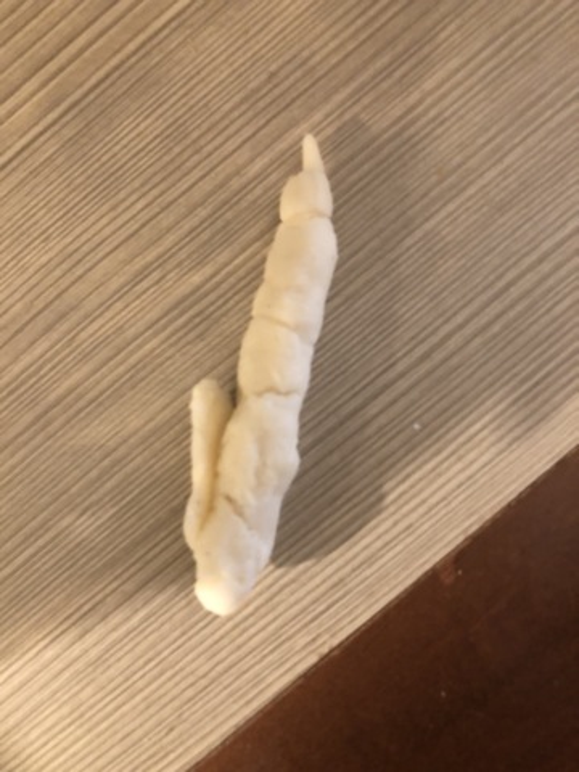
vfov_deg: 63.4
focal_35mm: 28
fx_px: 624
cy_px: 386
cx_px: 290
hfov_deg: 49.7
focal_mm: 3.99
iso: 100
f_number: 1.8
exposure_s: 1/5
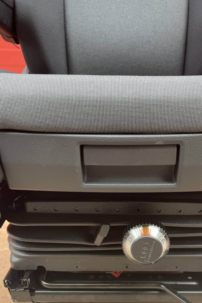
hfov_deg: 36.7
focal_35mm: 36
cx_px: 123
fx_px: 303
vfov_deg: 52.3
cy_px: 197
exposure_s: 1/122
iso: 80
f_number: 1.6
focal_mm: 5.1
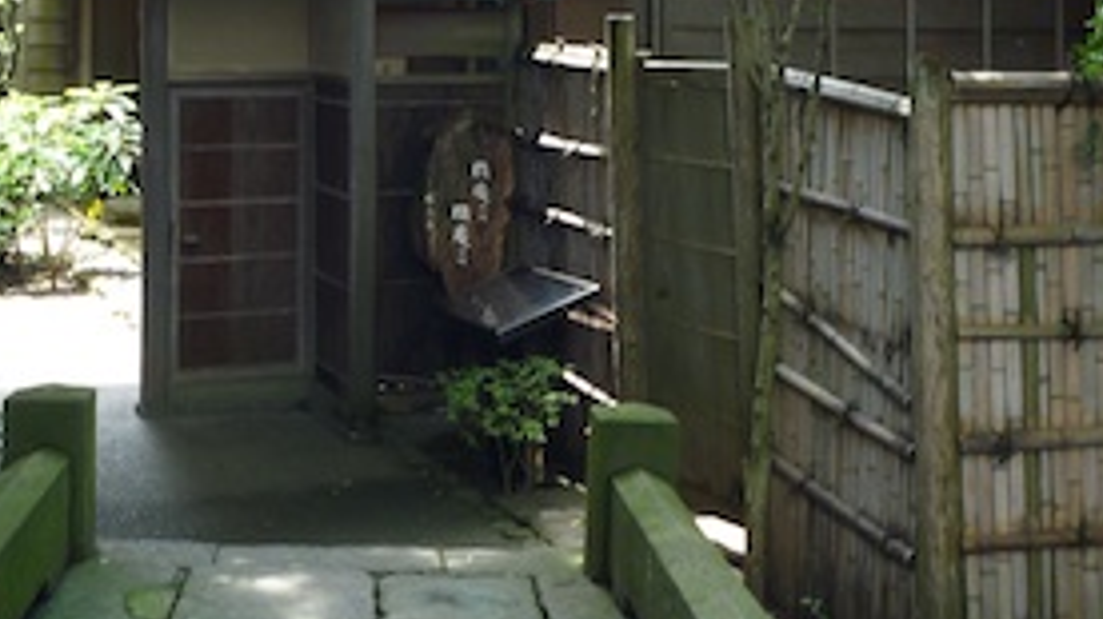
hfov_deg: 33.7
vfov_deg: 18.7
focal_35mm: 62
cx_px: 416
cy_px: -40
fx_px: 1813
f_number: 3.3
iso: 80
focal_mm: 4.9
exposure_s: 1/30
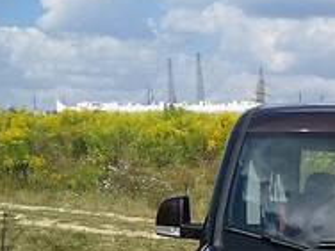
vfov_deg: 16.9
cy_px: 310
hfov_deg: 22.0
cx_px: 387
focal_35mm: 83
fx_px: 803
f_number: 1.8
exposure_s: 1/2740
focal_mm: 3.6
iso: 50
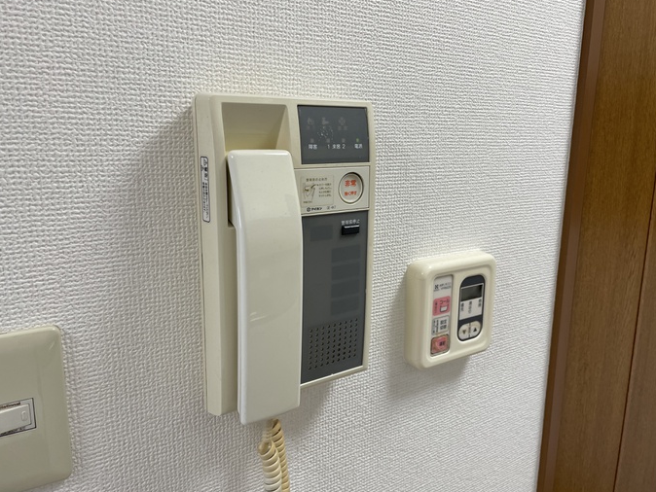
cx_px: 339
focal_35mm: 27
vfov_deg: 51.4
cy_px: 241
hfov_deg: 65.3
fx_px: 512
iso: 64
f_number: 1.6
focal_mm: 4.2
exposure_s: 1/120
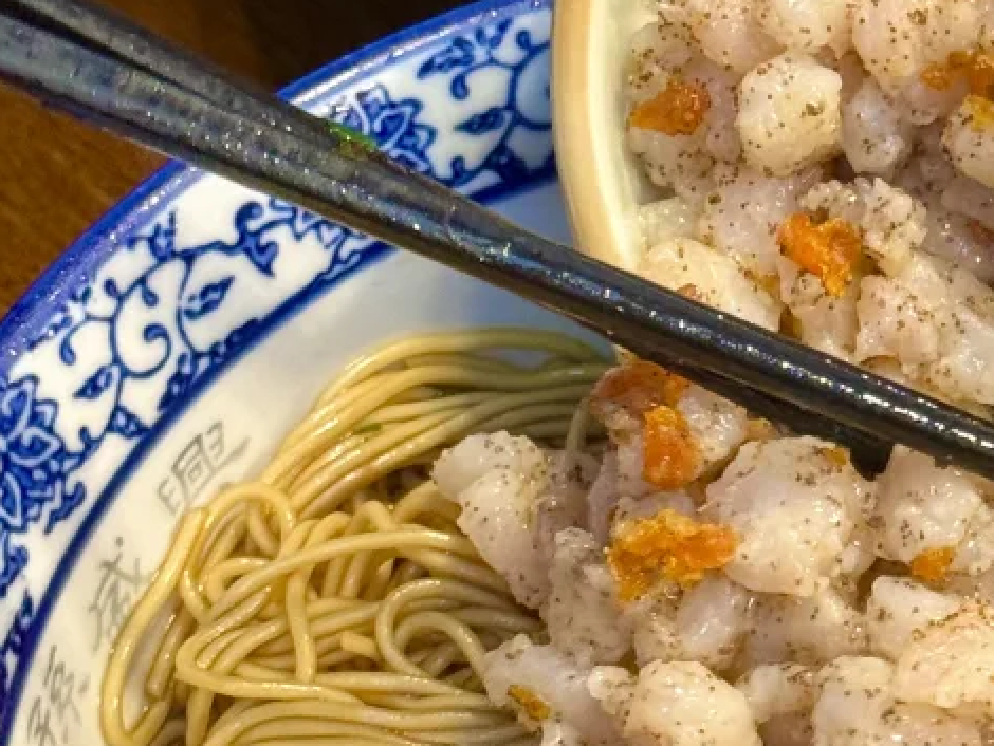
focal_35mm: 147
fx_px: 4223
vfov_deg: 10.1
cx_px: 971
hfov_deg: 13.3
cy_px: 414
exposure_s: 1/50
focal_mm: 6.86
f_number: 1.78
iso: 200
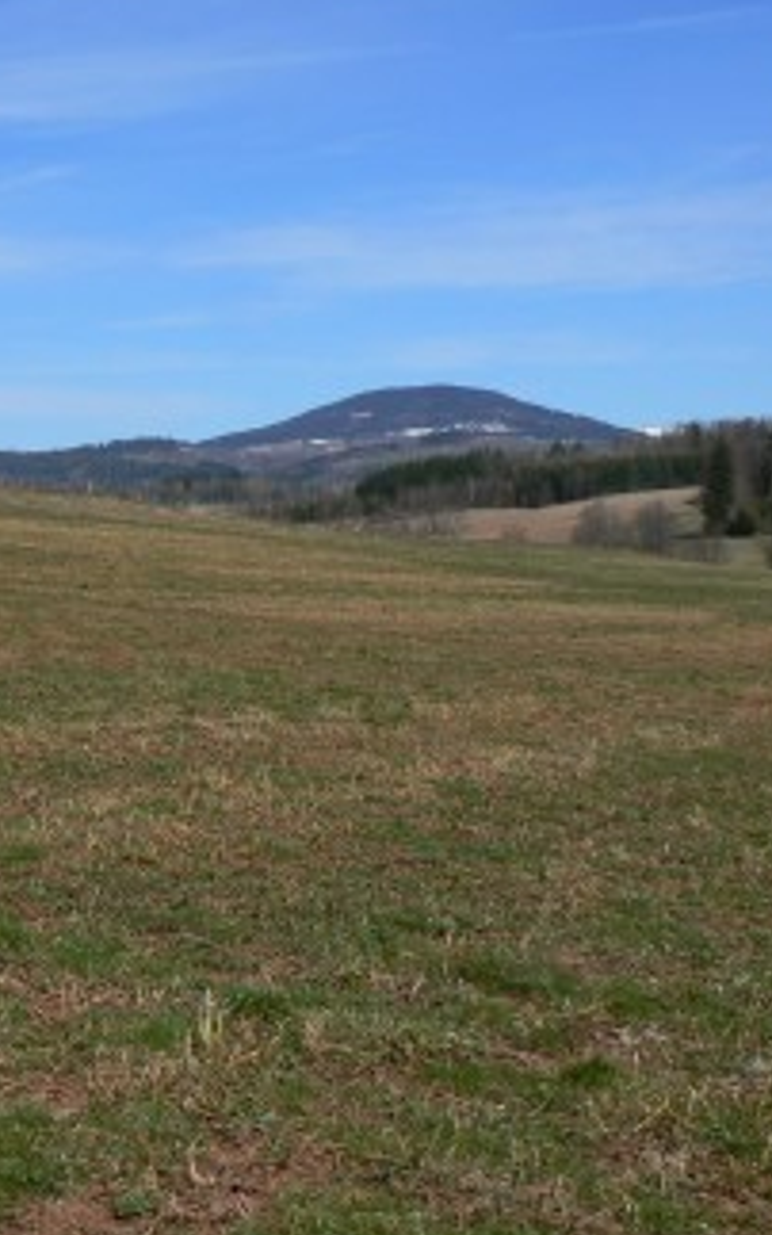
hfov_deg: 20.7
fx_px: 1985
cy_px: 545
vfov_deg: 34.5
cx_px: -118
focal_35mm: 59
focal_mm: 6
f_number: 6.3
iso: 80
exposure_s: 1/400
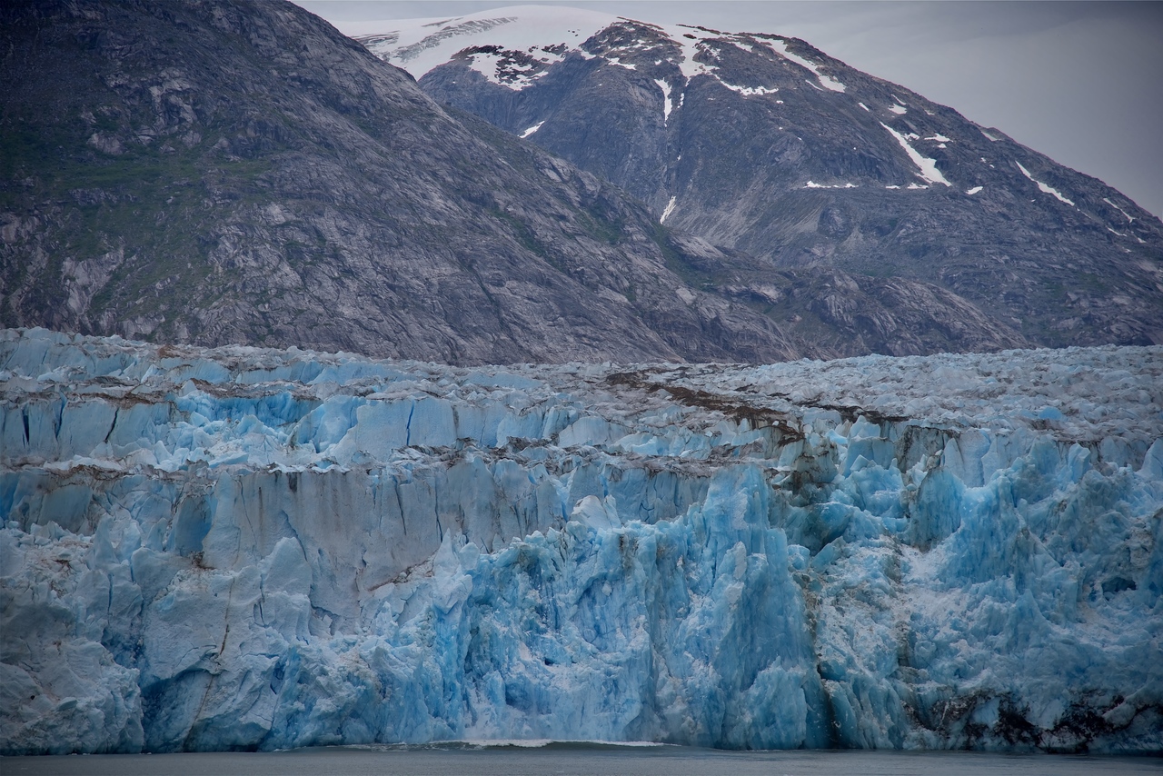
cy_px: 388
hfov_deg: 17.1
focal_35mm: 120
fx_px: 3877
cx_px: 582
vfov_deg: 11.4
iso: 100
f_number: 4.5
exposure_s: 1/250
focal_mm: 120
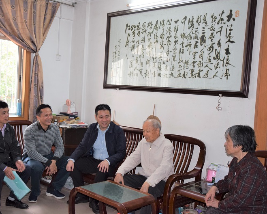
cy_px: 107
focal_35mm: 41
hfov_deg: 44.6
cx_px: 112
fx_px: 324
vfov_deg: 36.5
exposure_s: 1/80
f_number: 4.5
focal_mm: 24
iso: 800
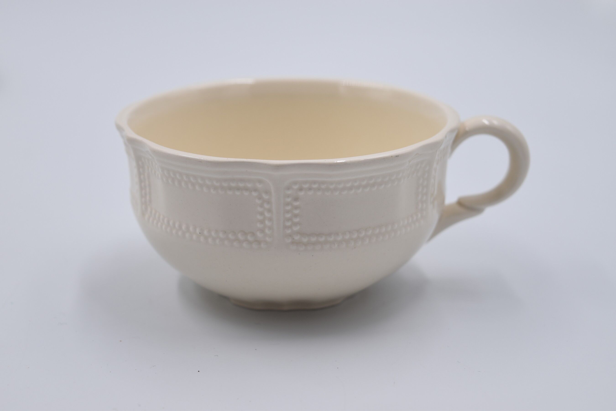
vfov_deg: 19.7
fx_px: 1181
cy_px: 206
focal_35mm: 69
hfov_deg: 29.2
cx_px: 308
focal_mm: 46
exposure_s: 1/125
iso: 100
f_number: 5.6
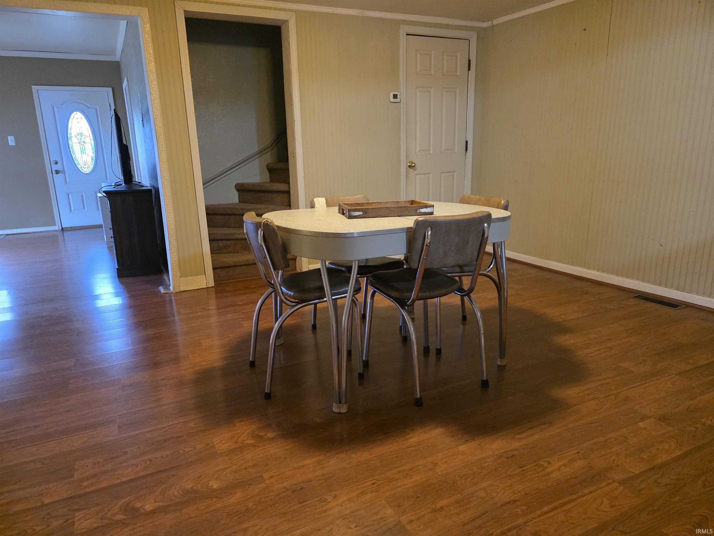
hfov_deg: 73.9
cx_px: 357
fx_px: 474
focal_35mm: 23
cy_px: 268
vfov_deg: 58.9
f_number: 1.7
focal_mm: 6.3
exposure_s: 1/120
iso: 1600
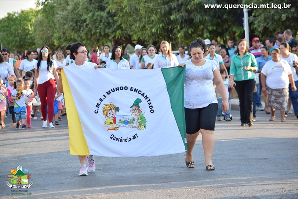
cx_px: 149
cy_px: 100
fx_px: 1490
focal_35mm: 180
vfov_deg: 7.6
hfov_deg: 11.4
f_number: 4.8
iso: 200
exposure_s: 1/200
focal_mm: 120
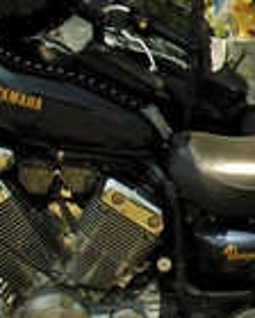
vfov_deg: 8.5
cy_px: 154
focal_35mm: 227
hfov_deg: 6.5
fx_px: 2141
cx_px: 622
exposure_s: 1/144
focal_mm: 12.7
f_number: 6.2
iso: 50
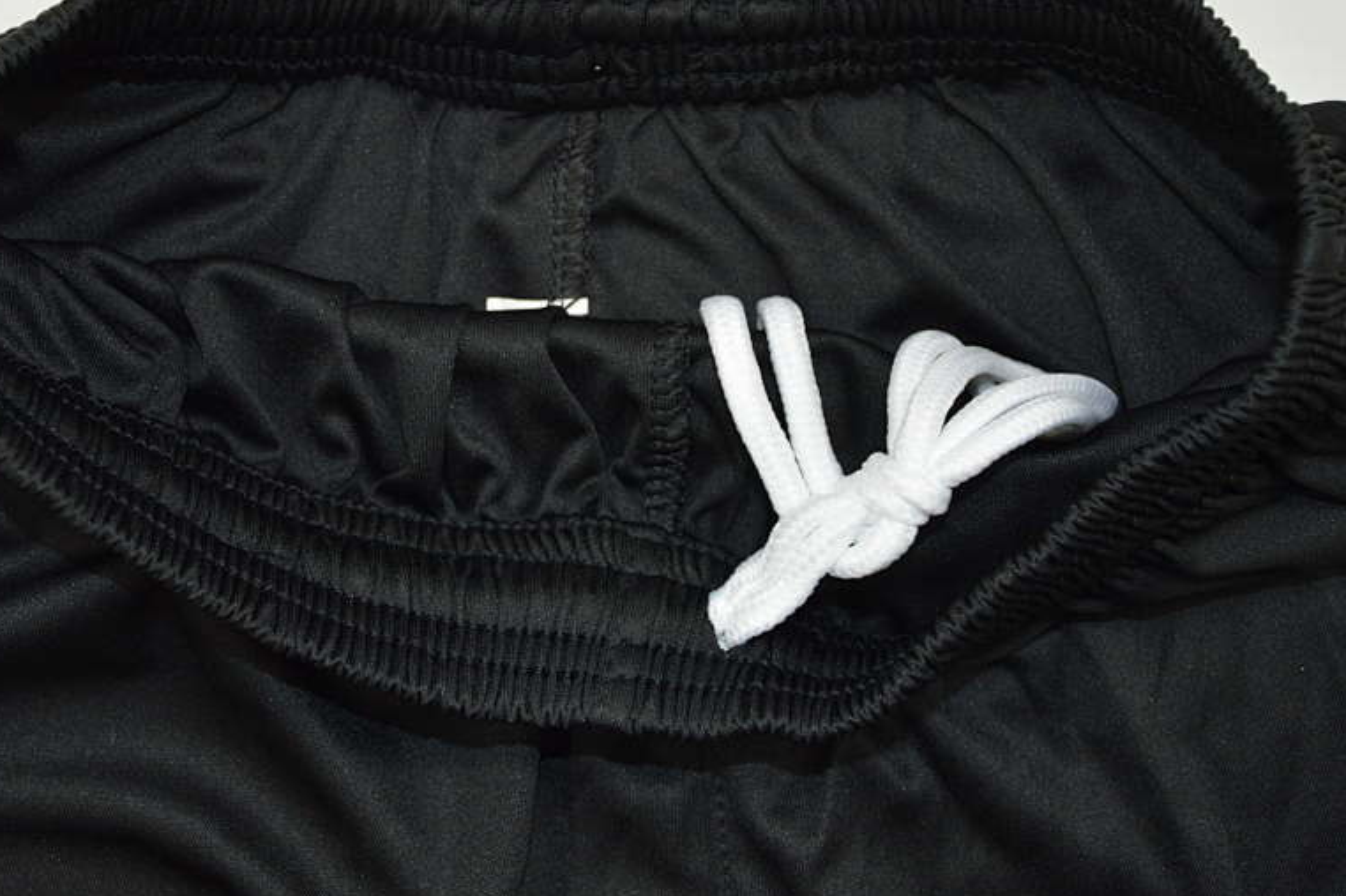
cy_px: 322
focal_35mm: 68
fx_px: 2541
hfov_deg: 29.7
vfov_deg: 19.9
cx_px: 618
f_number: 5.6
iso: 400
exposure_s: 1/200
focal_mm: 32
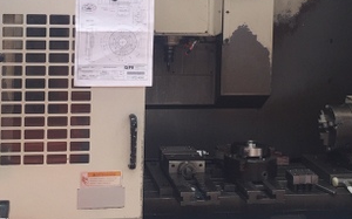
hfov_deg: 25.2
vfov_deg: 15.7
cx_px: 178
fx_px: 786
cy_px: 15
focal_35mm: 82
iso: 40
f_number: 2.2
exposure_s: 1/50
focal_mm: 4.15
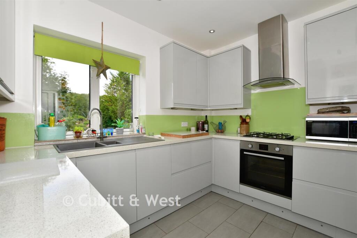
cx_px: 178
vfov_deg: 77.3
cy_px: 119
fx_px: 149
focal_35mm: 15
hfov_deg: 100.4
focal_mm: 10
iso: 250
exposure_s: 1/160
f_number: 7.1
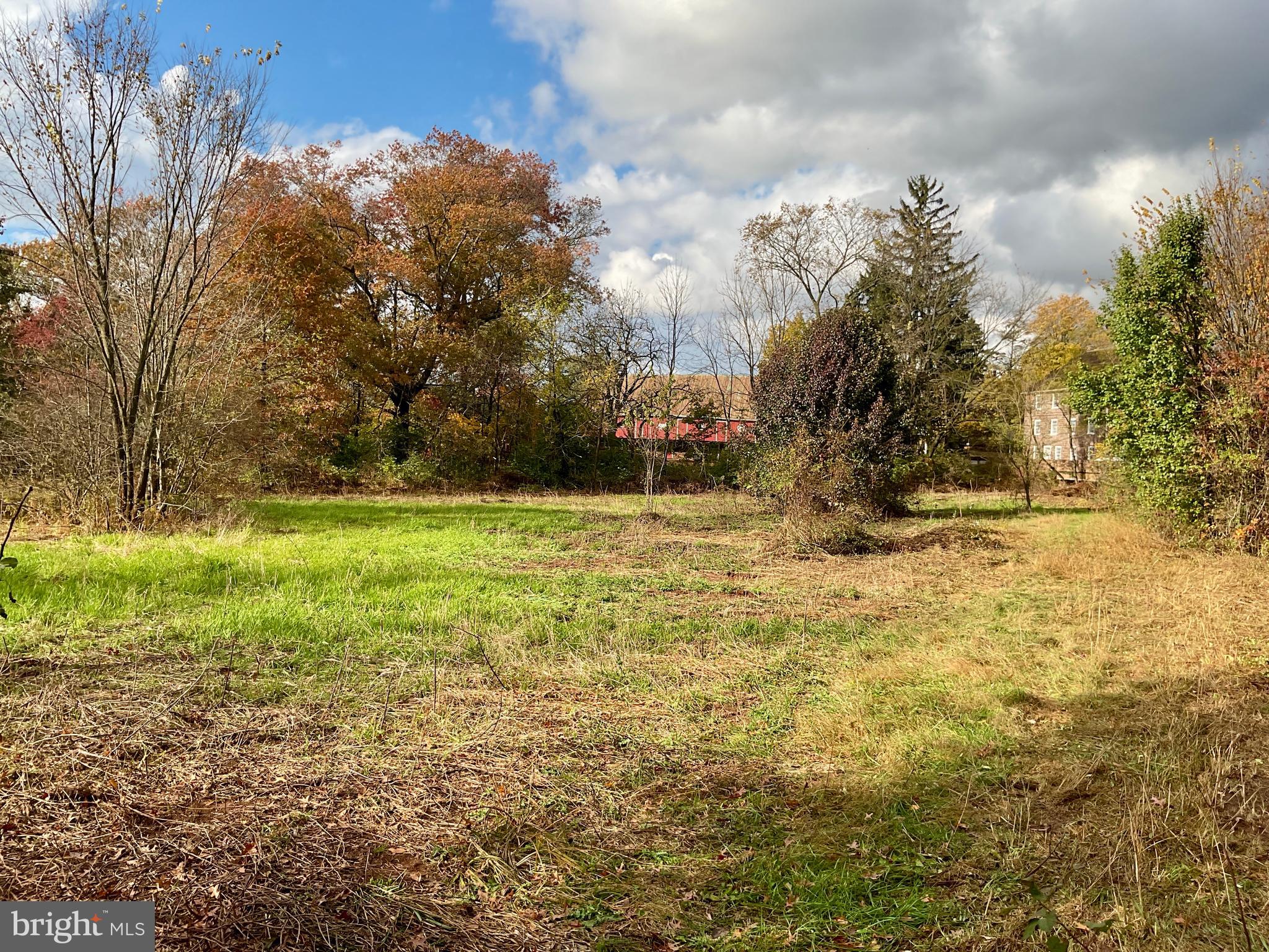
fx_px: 1063
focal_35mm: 29
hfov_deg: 61.7
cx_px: 634
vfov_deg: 48.2
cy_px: 476
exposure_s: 1/1577
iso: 16
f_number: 1.8
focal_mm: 3
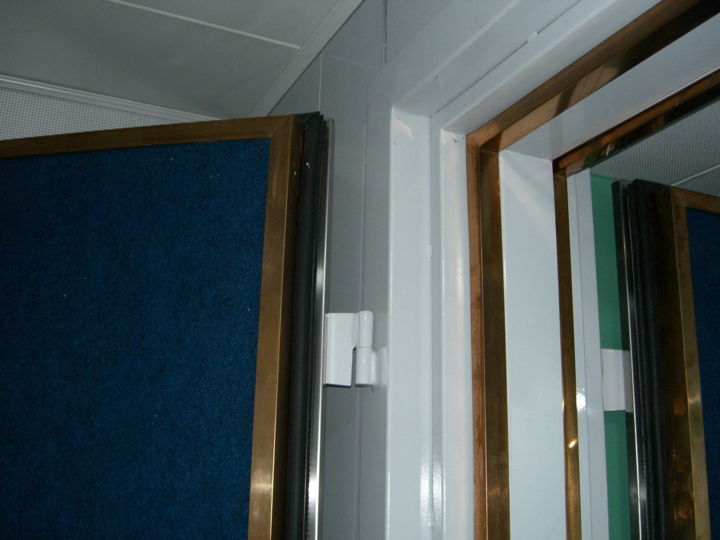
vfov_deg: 37.7
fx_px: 790
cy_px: 270
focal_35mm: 38
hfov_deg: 49.0
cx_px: 360
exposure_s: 1/60
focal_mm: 7.9
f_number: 2.8
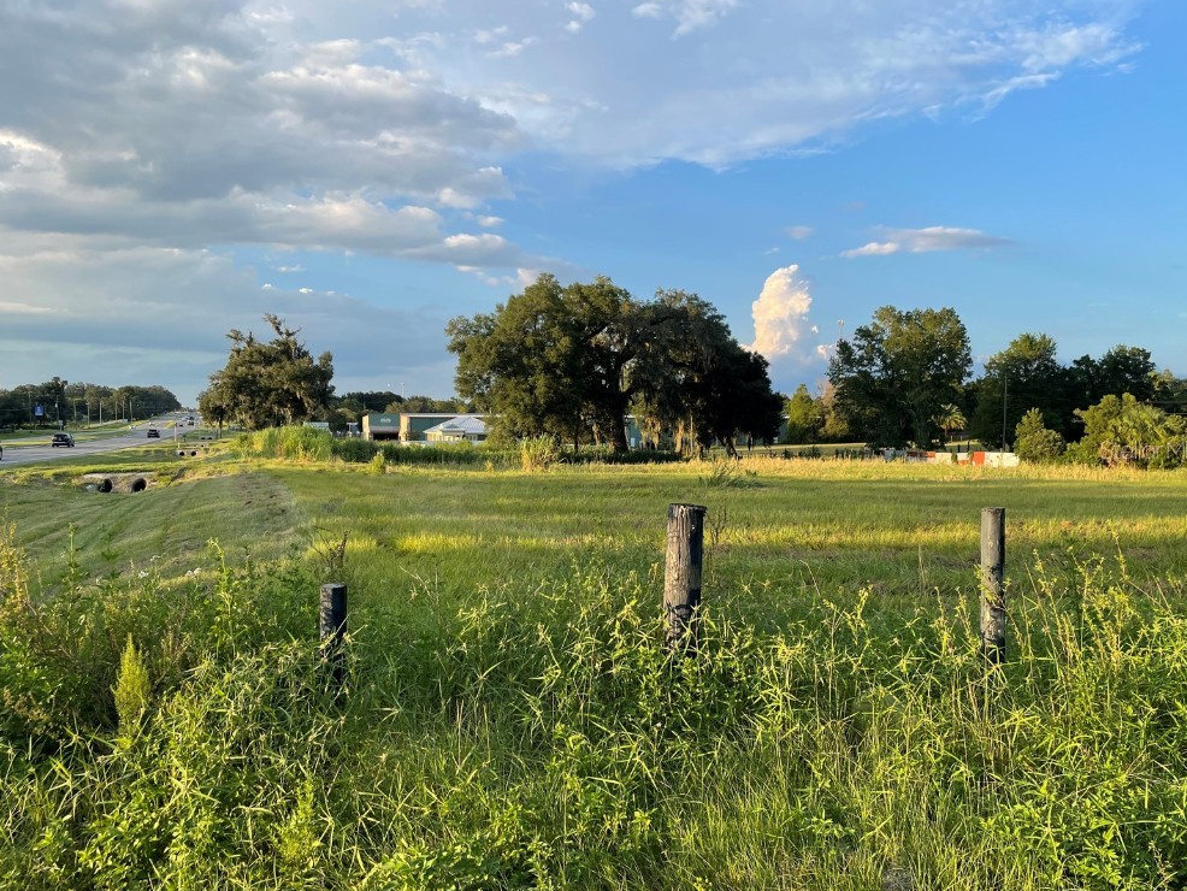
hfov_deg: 65.3
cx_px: 597
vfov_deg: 51.4
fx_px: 926
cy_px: 449
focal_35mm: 27
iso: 32
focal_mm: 4.2
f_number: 1.6
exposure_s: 1/988
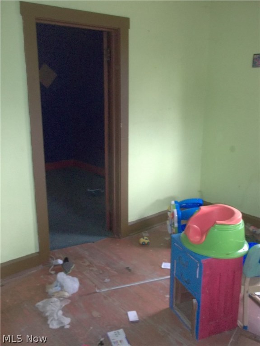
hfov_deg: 42.9
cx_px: 130
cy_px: 173
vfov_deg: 55.4
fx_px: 330
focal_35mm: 33
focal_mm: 5.9
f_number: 3.3
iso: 320
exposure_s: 1/40
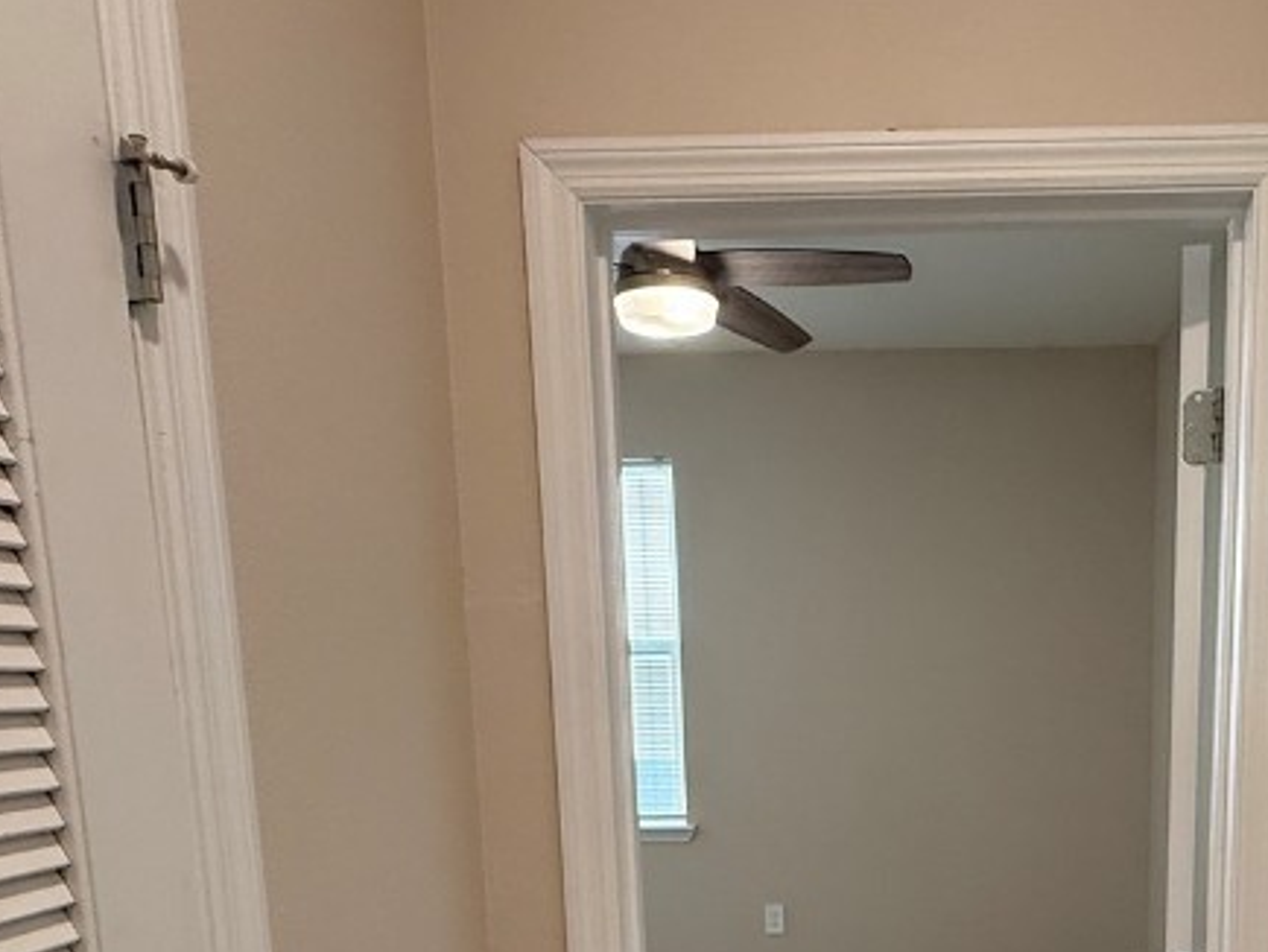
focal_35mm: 33
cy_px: 870
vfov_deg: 39.6
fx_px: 1209
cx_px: 914
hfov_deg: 53.4
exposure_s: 1/120
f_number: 2.2
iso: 320
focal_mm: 2.22
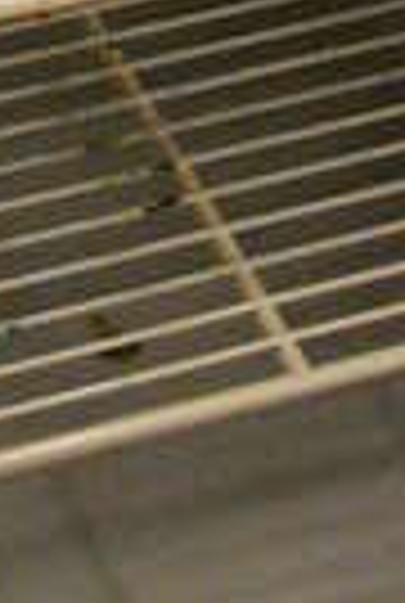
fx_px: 3089
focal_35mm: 184
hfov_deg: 7.5
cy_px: -1267
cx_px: 18
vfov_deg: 8.9
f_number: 3.5
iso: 5000
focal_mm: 18
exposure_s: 1/125
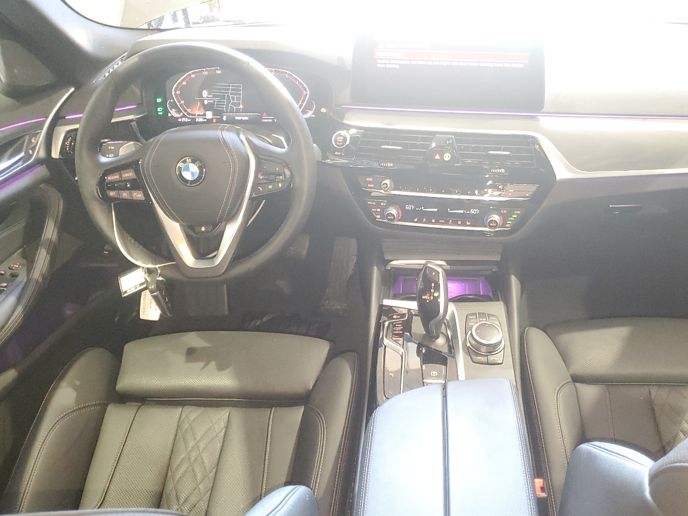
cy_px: 268
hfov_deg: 58.1
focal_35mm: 31
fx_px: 616
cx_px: 392
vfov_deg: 45.4
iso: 430
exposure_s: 1/15
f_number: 1.5
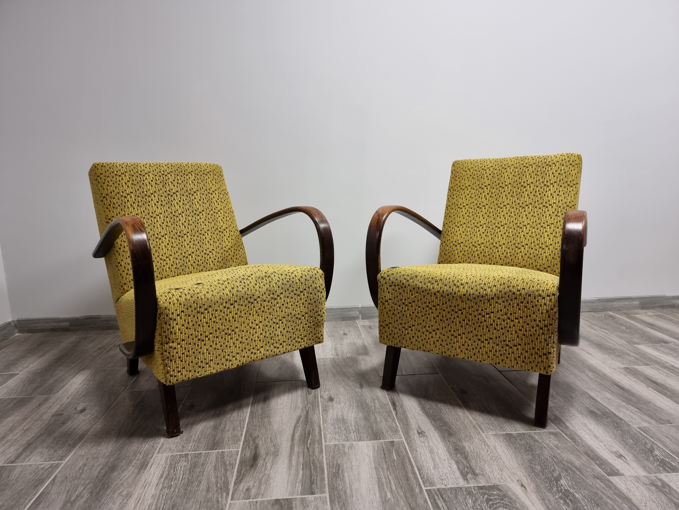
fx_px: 471
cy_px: 255
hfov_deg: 71.6
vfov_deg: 56.8
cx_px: 340
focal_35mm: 24
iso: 200
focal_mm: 6.7
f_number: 1.8
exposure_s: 1/50
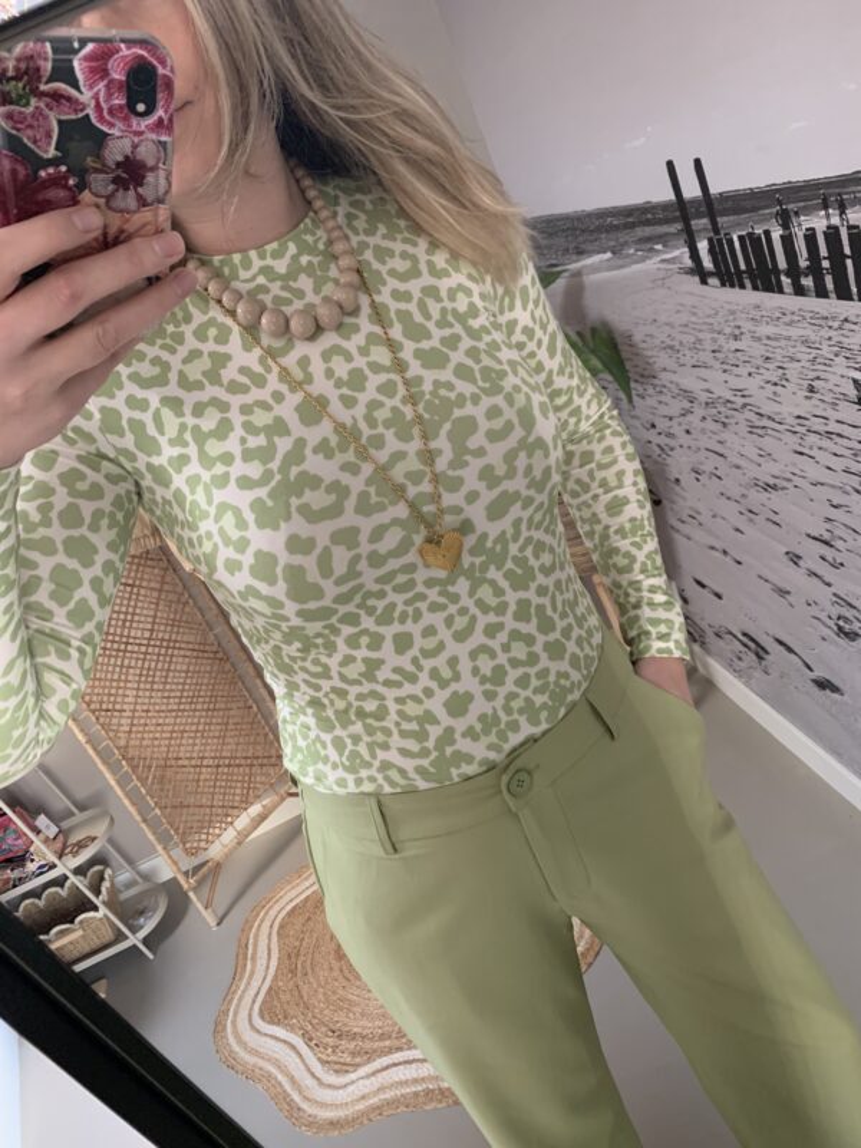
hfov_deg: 53.1
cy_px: 574
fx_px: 862
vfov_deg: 67.3
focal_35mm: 26
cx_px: 430
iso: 400
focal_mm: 4.25
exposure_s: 1/59
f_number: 1.8
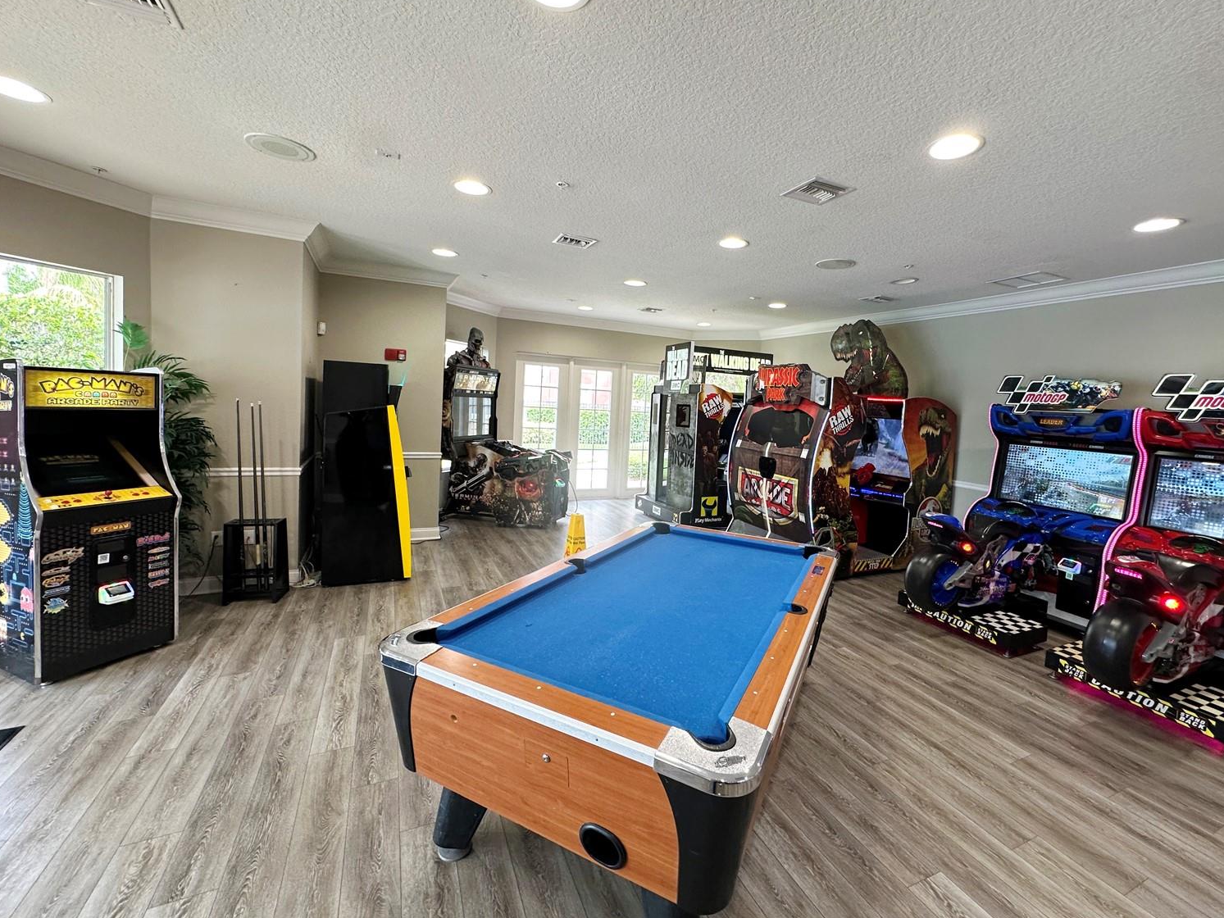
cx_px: 637
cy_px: 429
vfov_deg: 81.6
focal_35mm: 15
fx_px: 530
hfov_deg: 98.1
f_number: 2.2
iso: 160
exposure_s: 1/120
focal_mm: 2.22
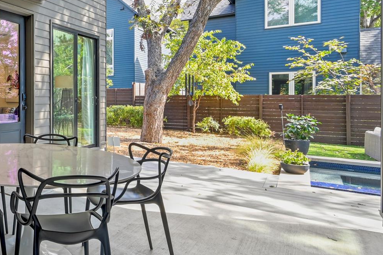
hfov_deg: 51.4
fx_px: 308
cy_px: 104
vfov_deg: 44.7
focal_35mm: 29
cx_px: 2
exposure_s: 1/15
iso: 1250
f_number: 8
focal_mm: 14
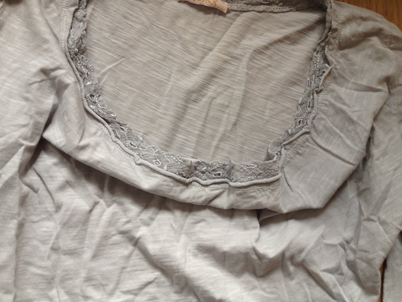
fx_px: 406
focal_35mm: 35
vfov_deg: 40.7
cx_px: 201
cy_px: 151
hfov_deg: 52.6
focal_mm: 4.28
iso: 50
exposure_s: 1/30
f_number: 2.4
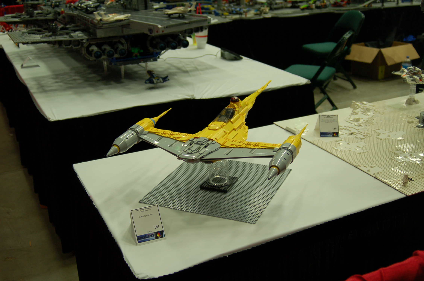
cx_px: 212
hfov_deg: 46.5
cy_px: 140
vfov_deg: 31.8
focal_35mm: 42
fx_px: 494
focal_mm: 28
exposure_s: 1/50
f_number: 3.5
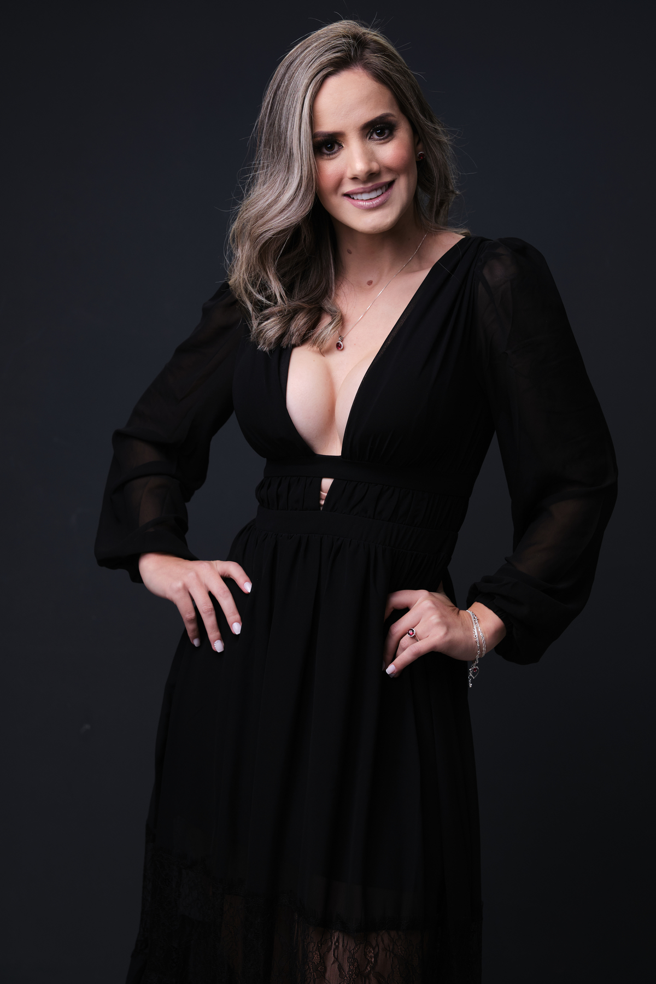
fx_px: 2050
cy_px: 492
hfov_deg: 18.2
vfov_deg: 27.0
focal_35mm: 75
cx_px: 328
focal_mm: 50
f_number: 3.6
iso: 160
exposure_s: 1/125
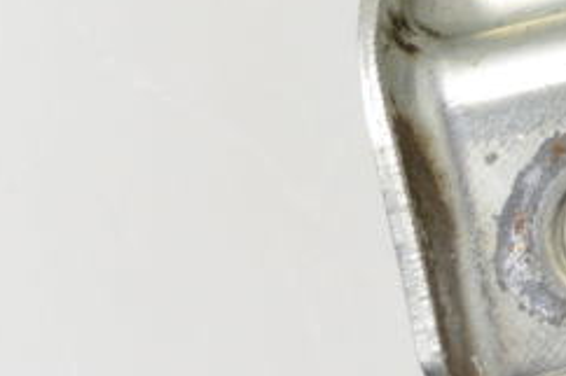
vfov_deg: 3.9
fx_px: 5485
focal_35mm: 349
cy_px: -262
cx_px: 919
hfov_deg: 5.8
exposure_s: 1/250
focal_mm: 55
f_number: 8
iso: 2000
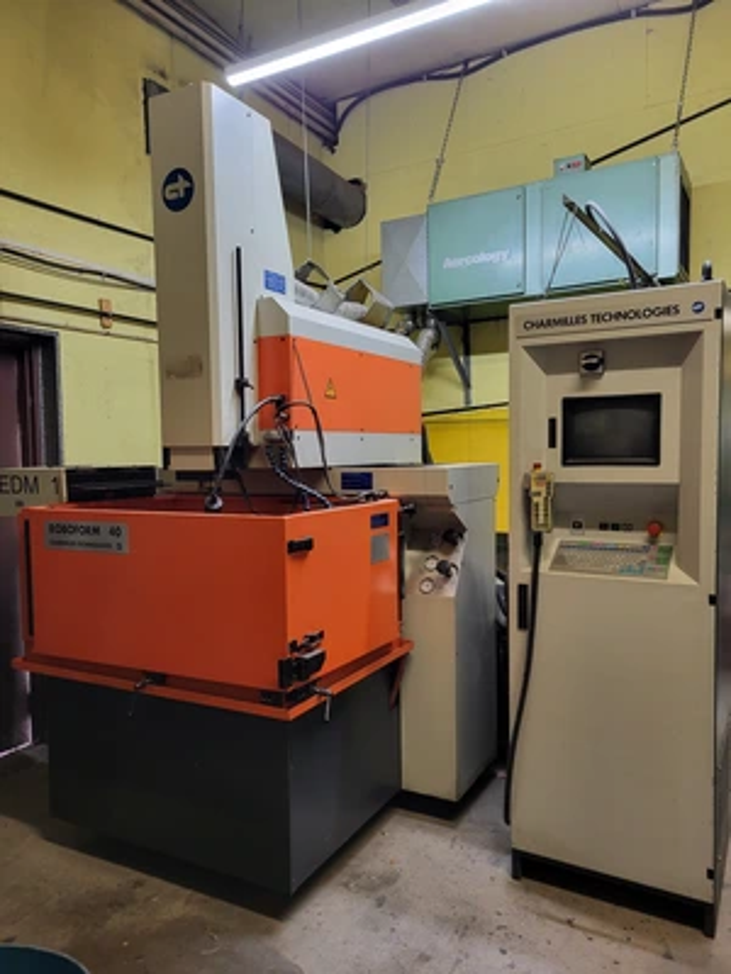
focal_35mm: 26
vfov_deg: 67.3
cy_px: 487
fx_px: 732
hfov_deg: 53.1
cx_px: 366
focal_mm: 5.4
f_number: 1.8
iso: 250
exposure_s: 1/40
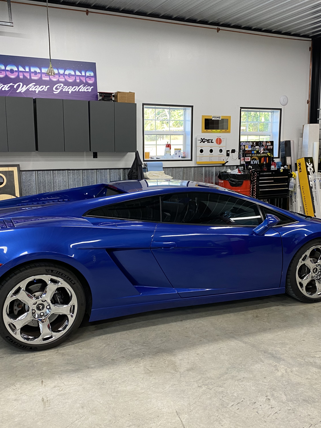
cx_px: 176
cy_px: 214
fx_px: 433
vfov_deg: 52.6
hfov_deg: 40.7
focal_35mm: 35
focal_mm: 4.25
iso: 80
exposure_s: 1/60
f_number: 1.8
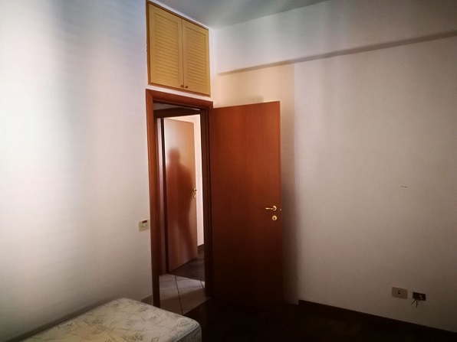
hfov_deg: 65.3
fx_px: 356
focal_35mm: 27
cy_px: 171
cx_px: 228
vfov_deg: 51.4
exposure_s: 1/20
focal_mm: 4.5
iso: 640
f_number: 2.2
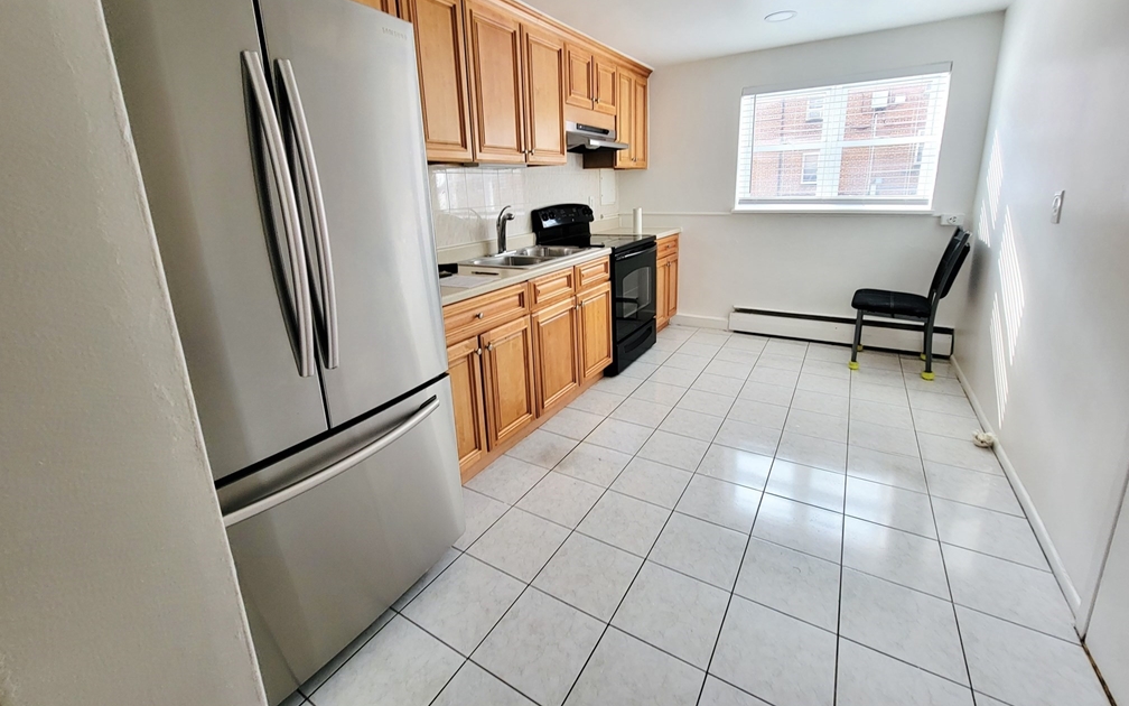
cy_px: 289
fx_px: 431
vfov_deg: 77.9
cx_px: 564
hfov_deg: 105.3
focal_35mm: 14
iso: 50
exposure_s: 1/60
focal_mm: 2.2
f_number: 2.2
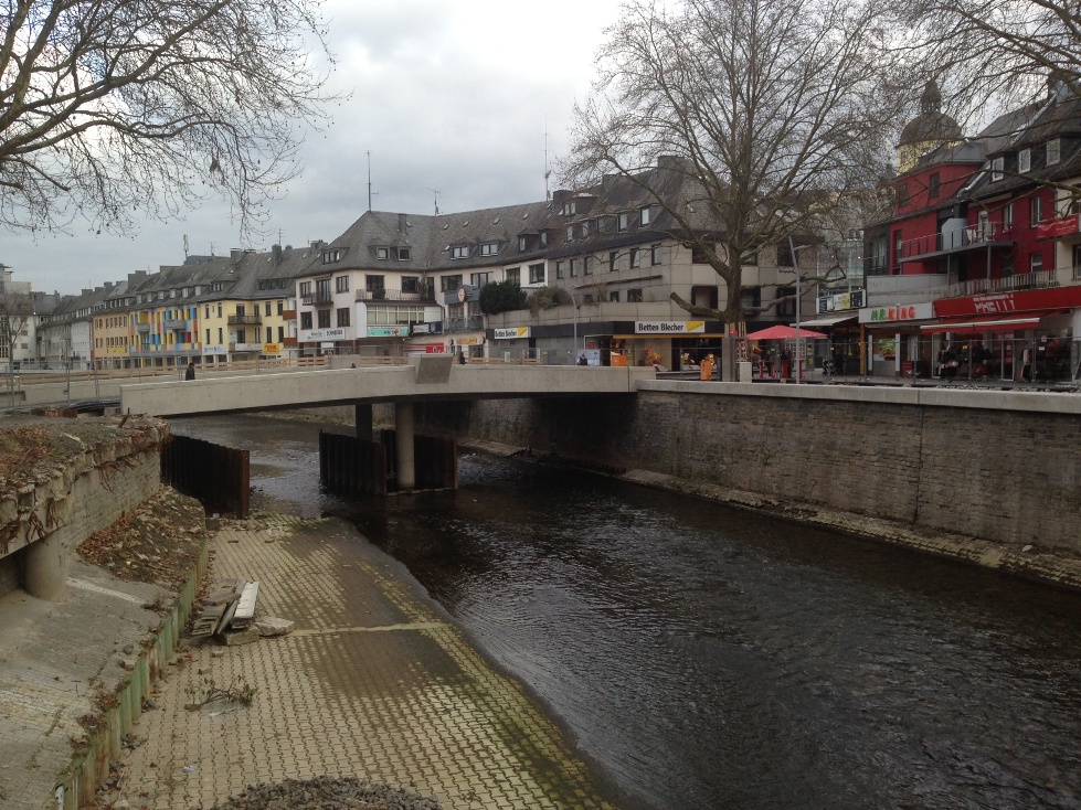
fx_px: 1030
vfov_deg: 42.9
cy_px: 405
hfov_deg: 55.4
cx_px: 540
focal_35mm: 33
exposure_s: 1/239
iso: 50
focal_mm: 4.13
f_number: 2.4
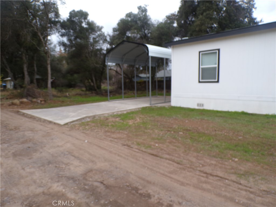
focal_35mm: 24
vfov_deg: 56.8
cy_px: 104
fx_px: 191
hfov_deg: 71.6
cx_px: 138
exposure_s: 1/60
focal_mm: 4.3
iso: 100
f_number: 3
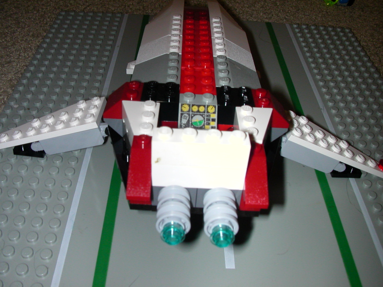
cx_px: 192
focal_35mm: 37
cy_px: 144
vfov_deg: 38.7
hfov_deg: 50.1
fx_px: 409
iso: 100
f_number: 4.5
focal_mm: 5.6
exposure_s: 1/59.9
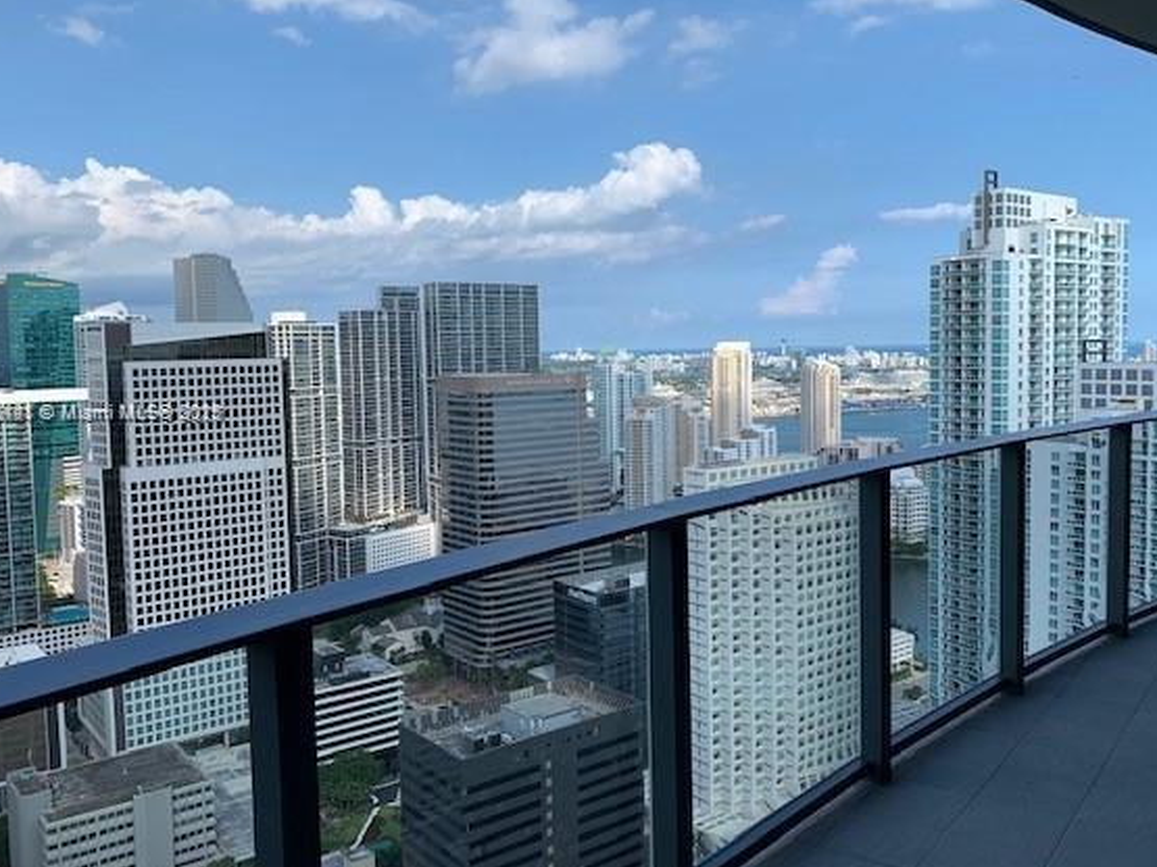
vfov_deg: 46.8
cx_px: 600
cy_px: 415
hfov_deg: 60.0
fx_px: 1002
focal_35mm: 30
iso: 25
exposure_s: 1/2309
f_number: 1.8
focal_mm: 4.25
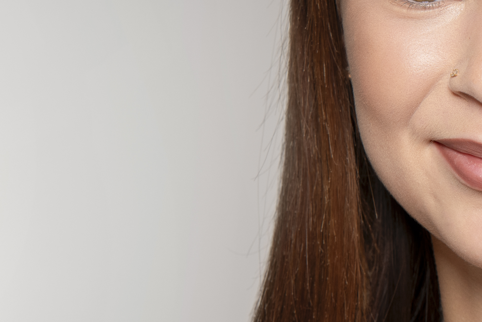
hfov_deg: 3.1
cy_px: 207
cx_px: 719
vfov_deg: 2.1
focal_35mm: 665
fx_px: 8904
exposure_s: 1/100
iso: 100
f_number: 5.6
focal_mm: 155
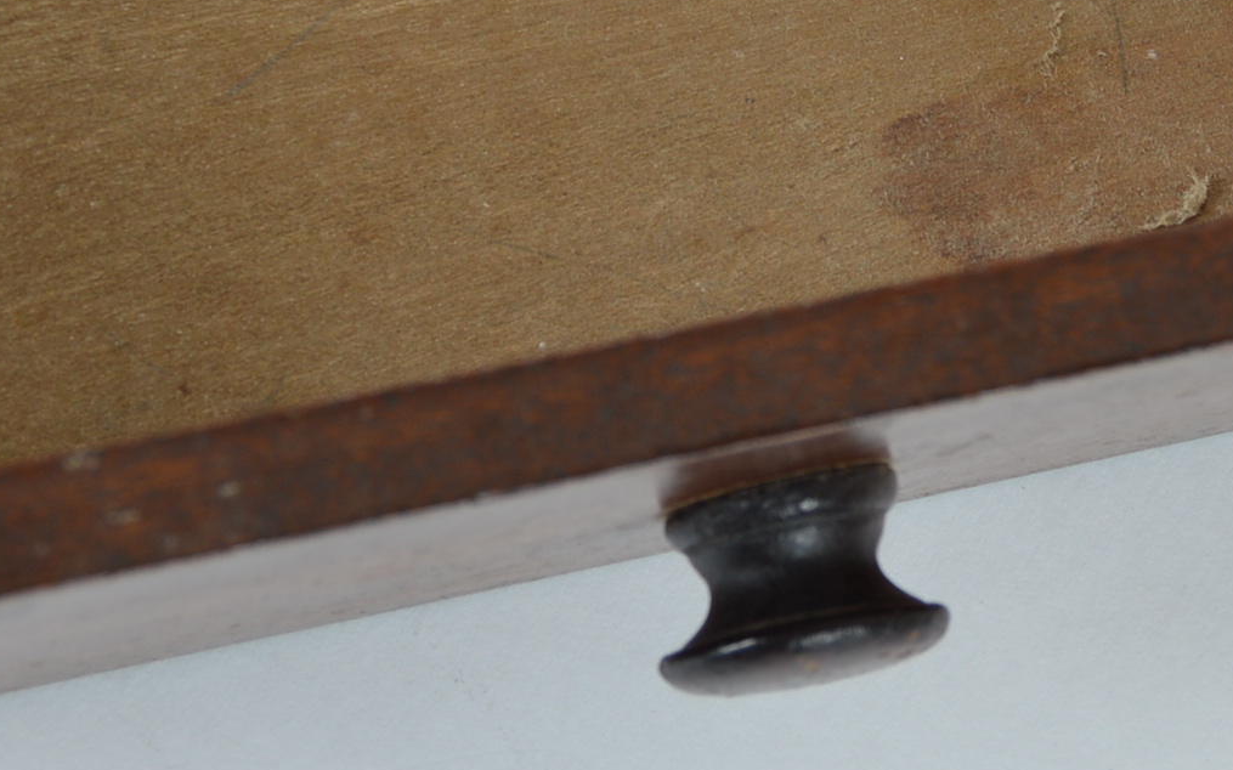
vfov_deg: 8.1
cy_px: -290
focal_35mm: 159
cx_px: 571
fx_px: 5326
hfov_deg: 13.2
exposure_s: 1/80
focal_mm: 35
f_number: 5.6
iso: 100
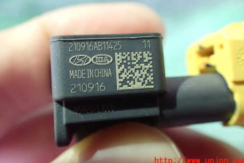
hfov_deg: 58.7
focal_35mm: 32
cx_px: 123
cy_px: 72
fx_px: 217
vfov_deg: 41.1
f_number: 2.3
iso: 1600
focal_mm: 5.4
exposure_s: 1/25
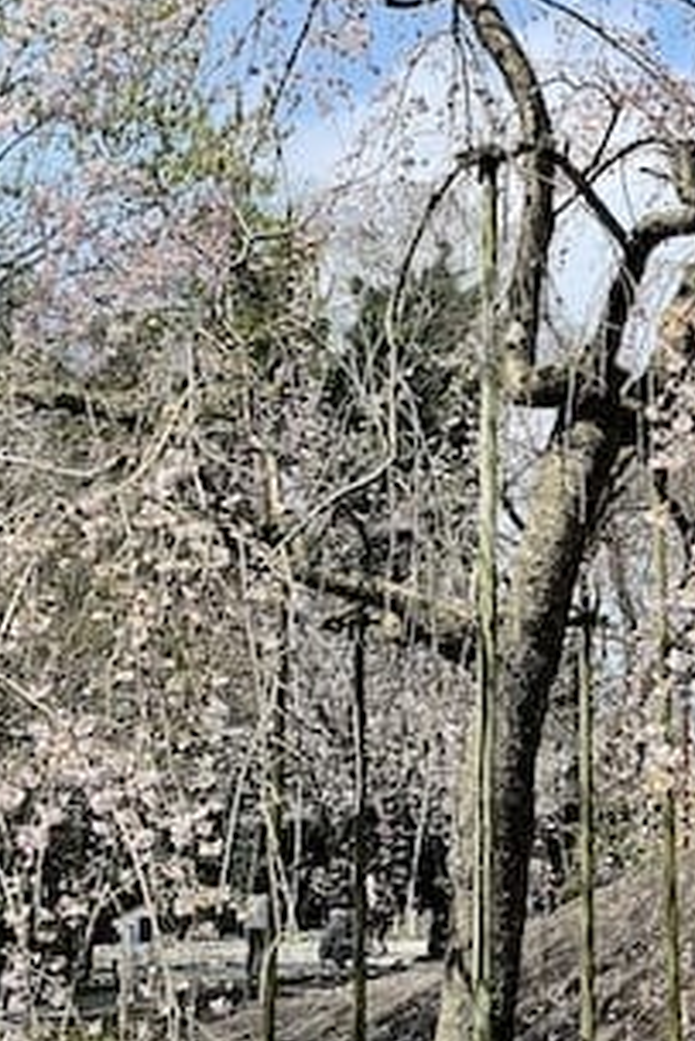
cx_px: 678
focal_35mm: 63
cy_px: 623
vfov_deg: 31.8
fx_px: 1822
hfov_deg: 20.9
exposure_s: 1/816
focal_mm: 6.3
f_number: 1.7
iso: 10
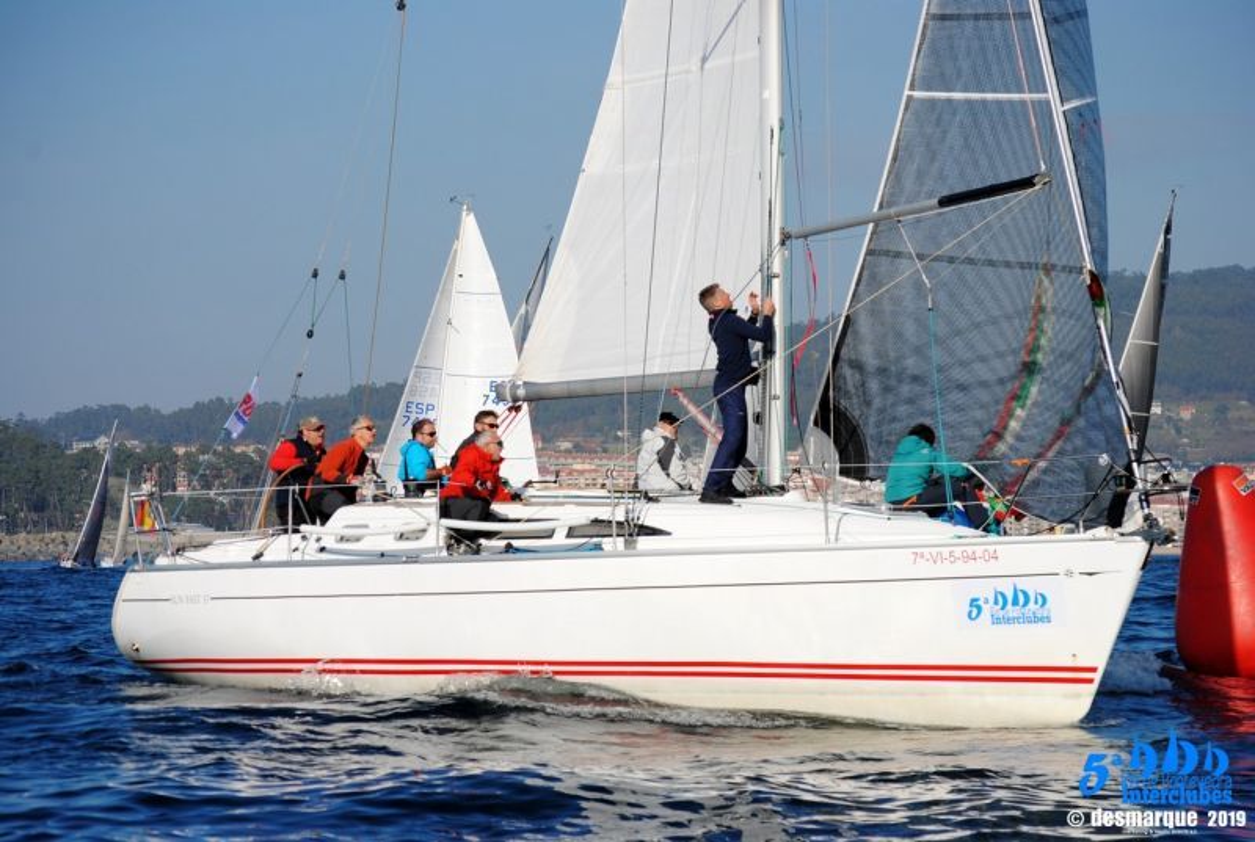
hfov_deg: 13.7
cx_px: 628
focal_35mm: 150
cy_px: 421
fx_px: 5240
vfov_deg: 9.2
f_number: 6.3
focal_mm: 100
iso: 100
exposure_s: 1/640
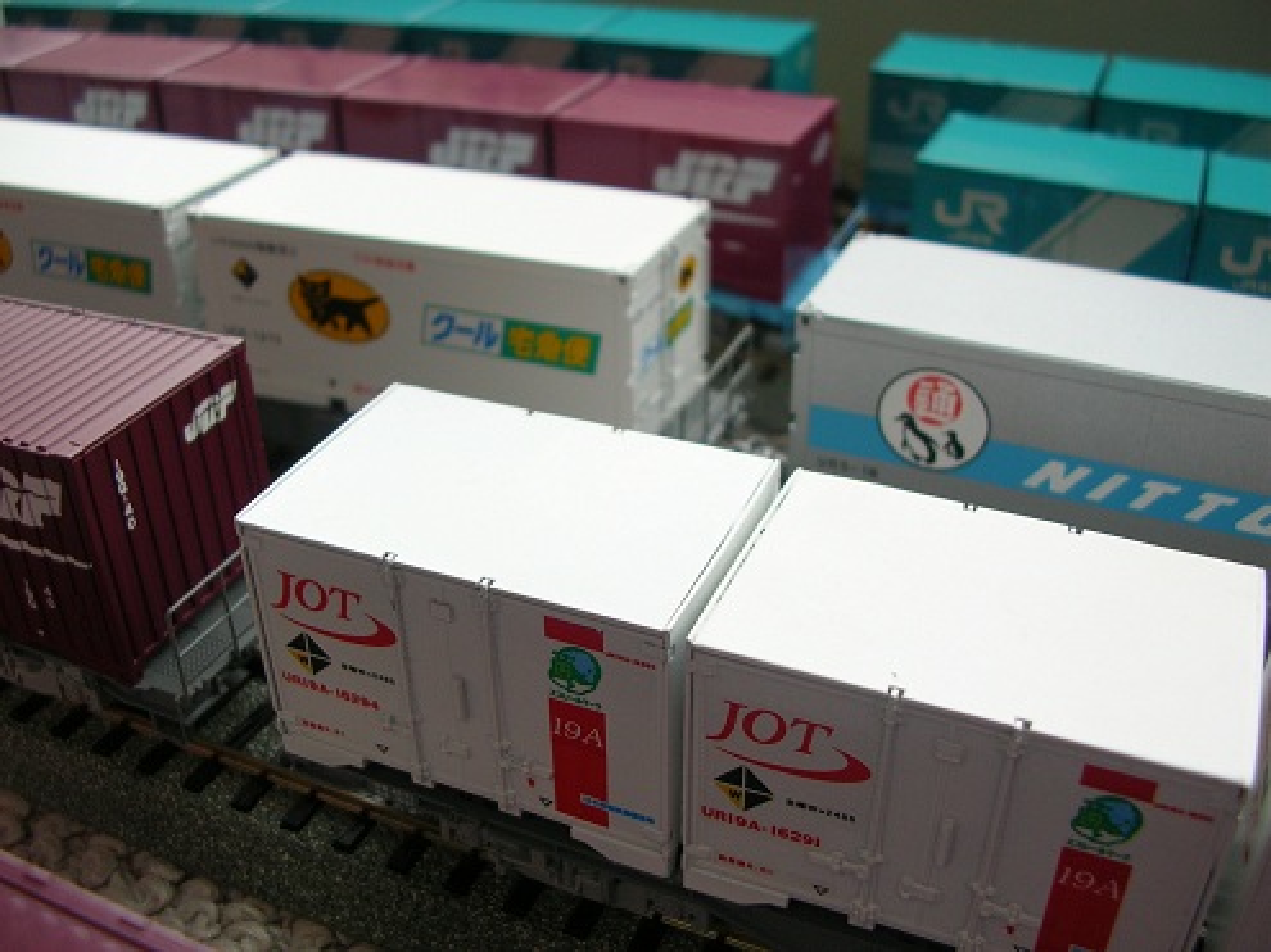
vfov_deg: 40.7
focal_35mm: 35
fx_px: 1285
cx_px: 636
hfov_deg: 52.6
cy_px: 476
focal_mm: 5.8
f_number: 2.8
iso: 50
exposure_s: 1/49.7
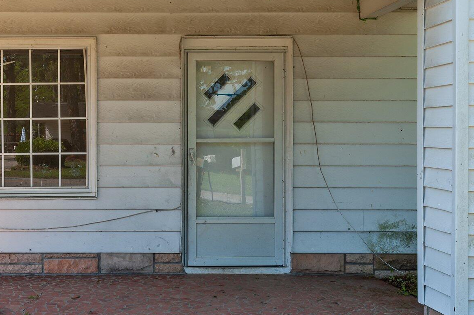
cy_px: 102
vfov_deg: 26.3
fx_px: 671
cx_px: 102
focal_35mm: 51
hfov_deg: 37.7
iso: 400
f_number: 9
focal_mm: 29
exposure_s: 1/320
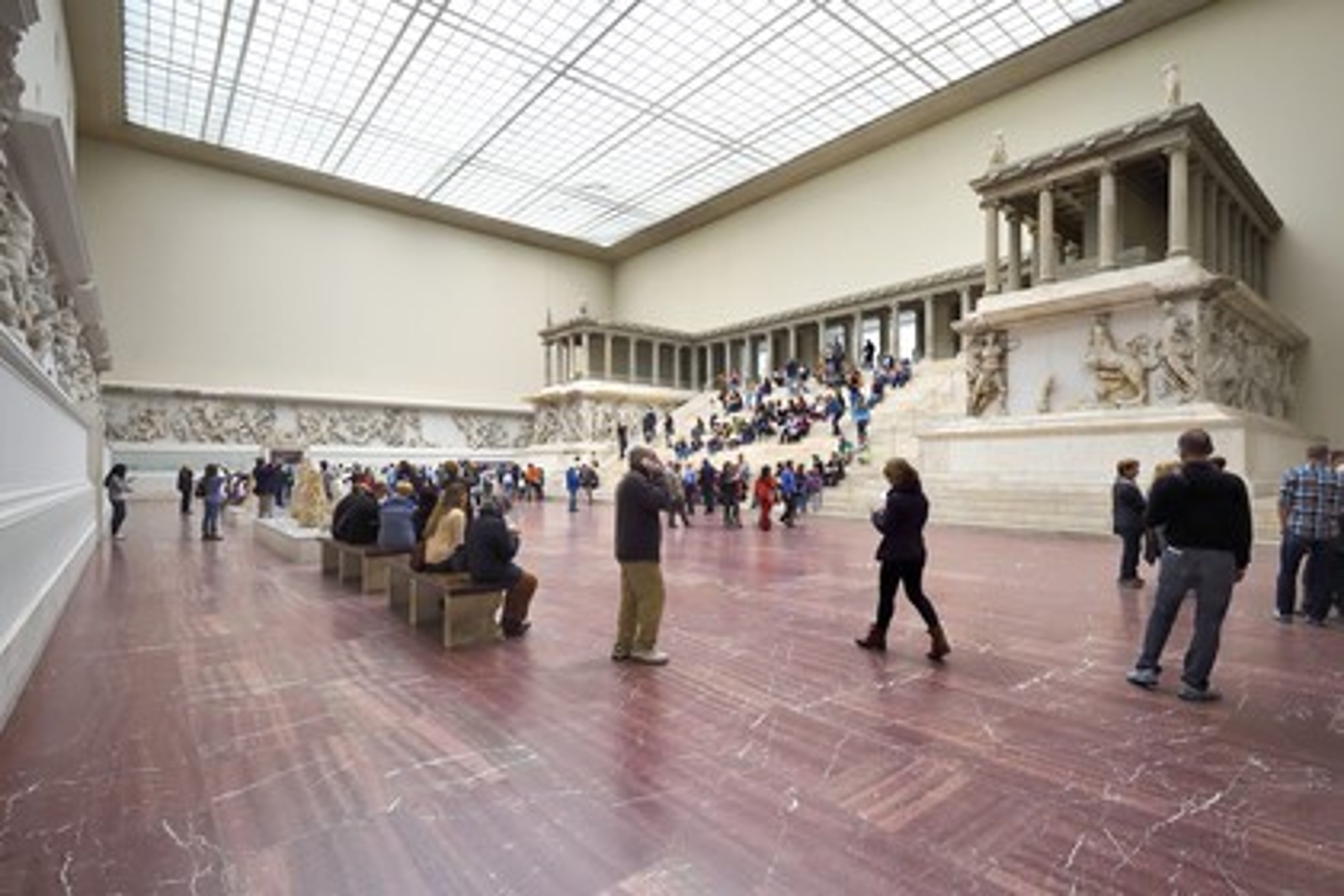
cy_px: 448
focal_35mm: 17
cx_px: 672
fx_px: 635
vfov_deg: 70.4
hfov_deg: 93.3
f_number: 13
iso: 3200
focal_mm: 17
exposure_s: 1/80
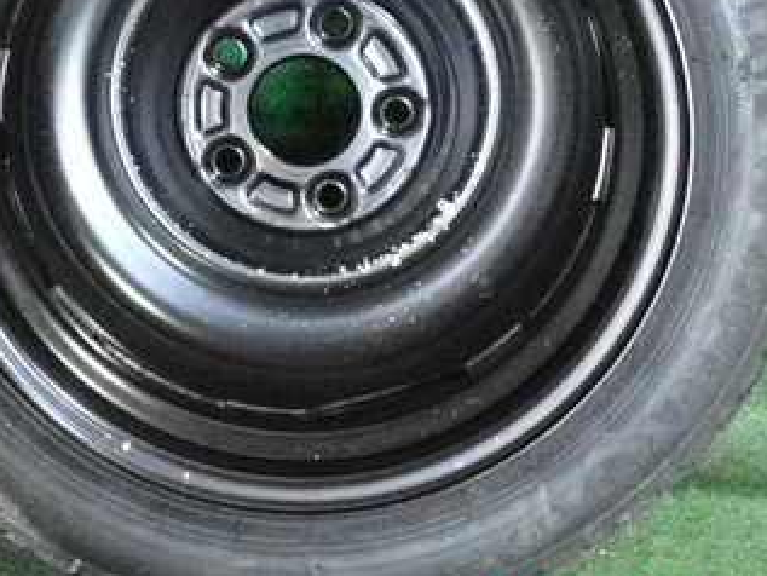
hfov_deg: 22.0
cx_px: 315
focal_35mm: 89
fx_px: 1973
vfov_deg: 16.5
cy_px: 97
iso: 5000
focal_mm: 8.4
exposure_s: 1/125
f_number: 3.1
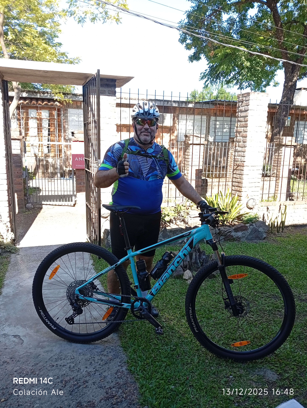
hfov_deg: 51.5
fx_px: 318
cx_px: 154
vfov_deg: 65.2
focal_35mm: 27
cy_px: 204
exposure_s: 1/100
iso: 62
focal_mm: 3.98
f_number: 1.8
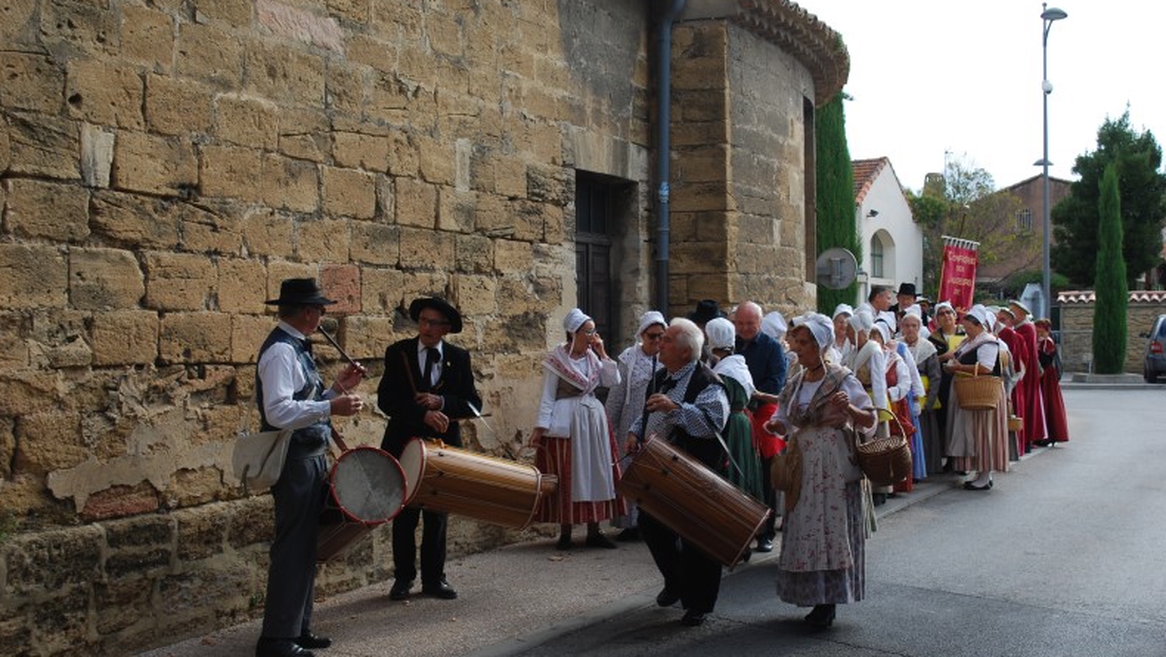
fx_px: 1577
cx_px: 577
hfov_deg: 40.6
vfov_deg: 23.5
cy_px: 309
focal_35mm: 51
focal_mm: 32
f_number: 6.3
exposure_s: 1/125
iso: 100
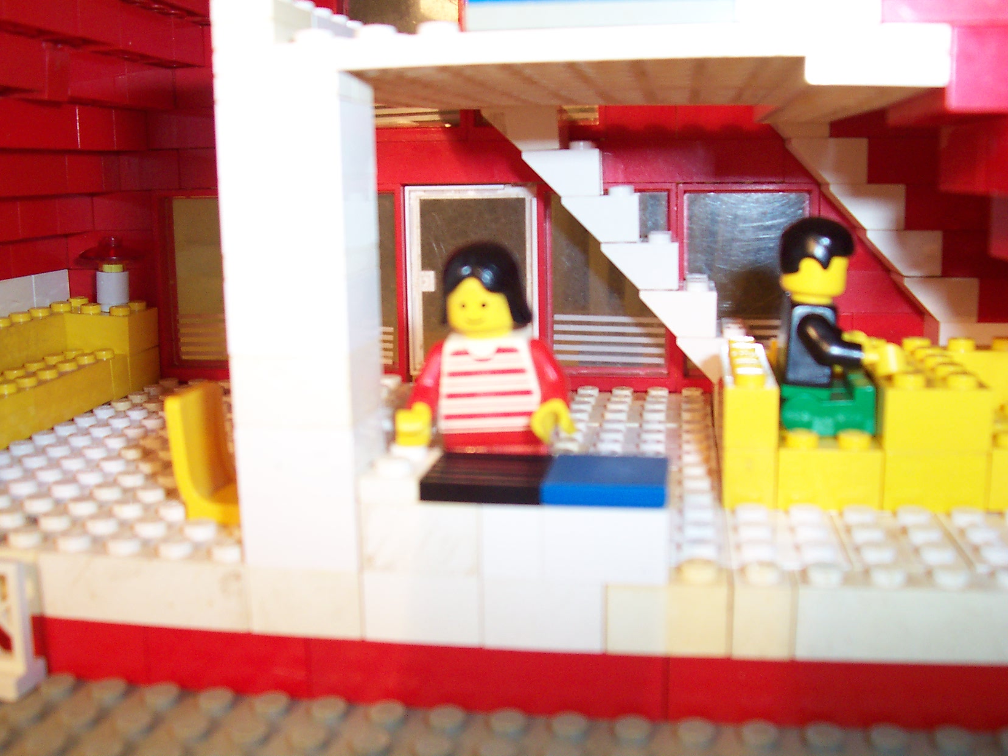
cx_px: 504
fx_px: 1077
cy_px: 378
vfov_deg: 38.7
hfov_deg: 50.1
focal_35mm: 37
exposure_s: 1/60
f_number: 2.8
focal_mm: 5.6
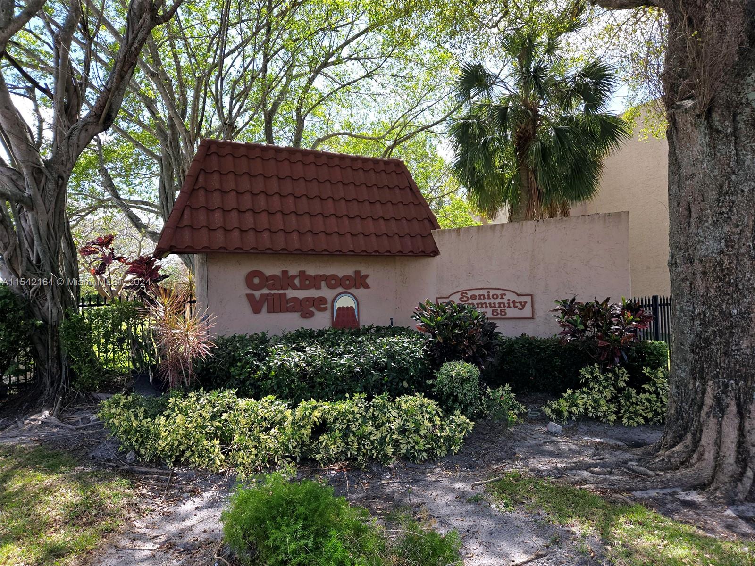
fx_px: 502
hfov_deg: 73.9
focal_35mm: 23
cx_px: 378
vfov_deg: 58.9
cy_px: 283
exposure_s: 1/526
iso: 25
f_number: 1.8
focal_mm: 5.4
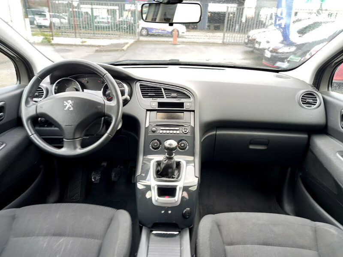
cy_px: 128
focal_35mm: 25
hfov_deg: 69.4
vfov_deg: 54.9
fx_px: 248
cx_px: 172
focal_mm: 4.6
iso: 160
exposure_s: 1/50
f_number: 2
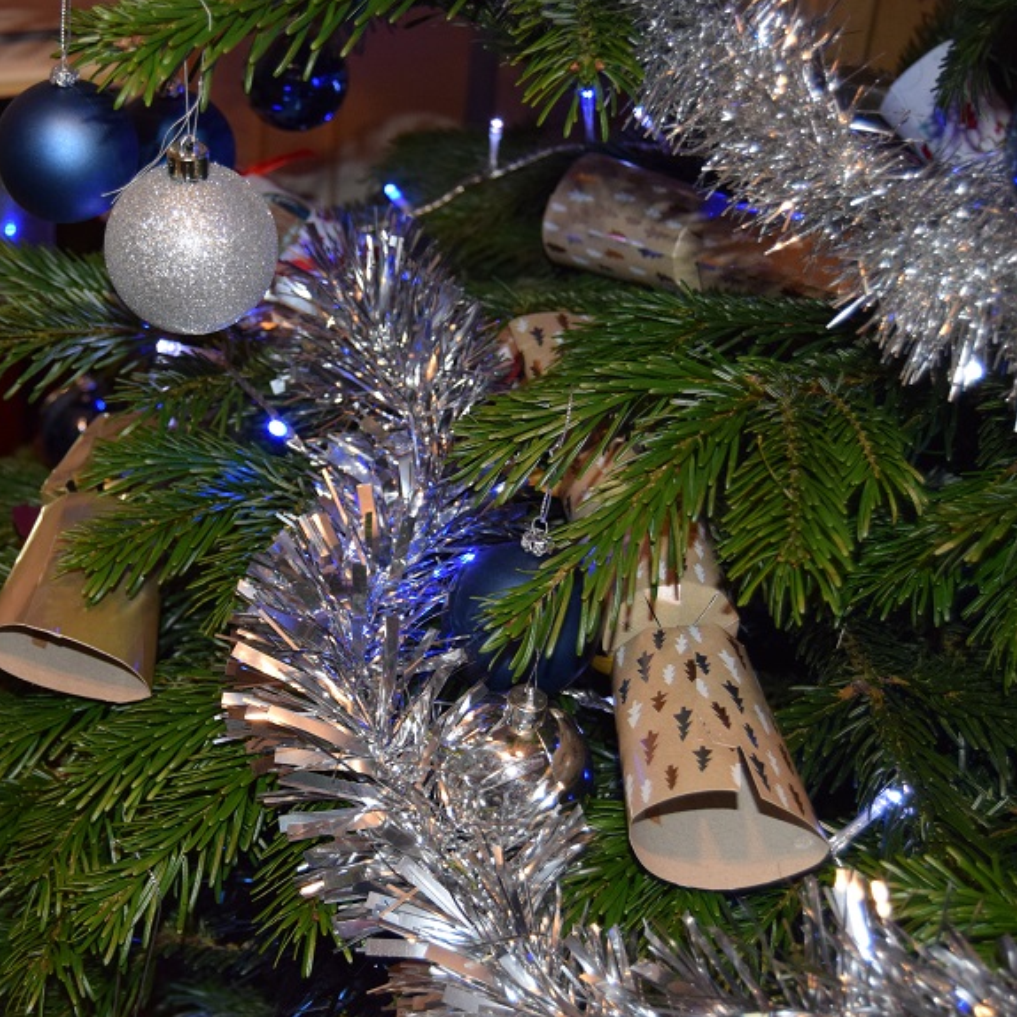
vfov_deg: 26.9
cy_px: 528
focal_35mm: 64
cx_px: 287
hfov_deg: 26.6
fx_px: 2127
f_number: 4.5
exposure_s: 1/60
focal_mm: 32
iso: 1400
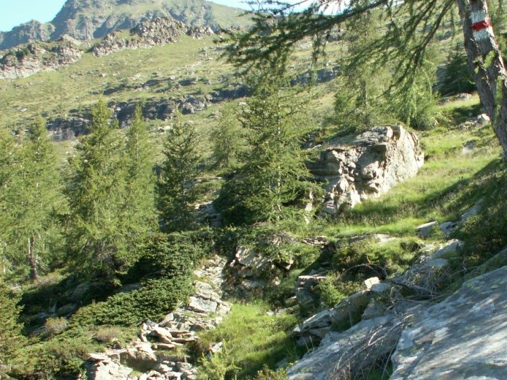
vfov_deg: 30.1
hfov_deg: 39.1
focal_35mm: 48
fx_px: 703
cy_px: 246
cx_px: 345
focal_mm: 5.86
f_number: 4.5
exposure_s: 1/100
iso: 50
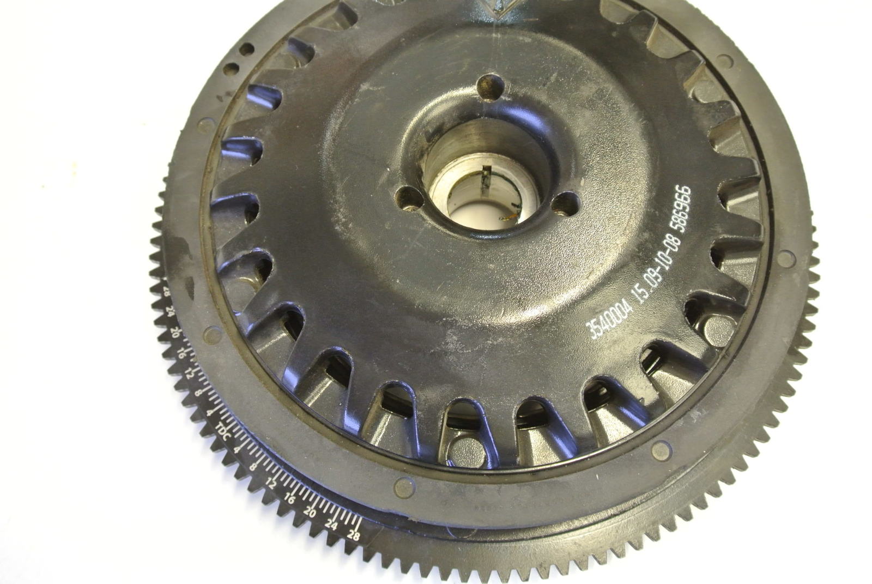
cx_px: 436
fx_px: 752
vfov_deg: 42.4
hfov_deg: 60.2
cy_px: 292
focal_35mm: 31
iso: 640
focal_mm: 11.8
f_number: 3.8
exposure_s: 1/30
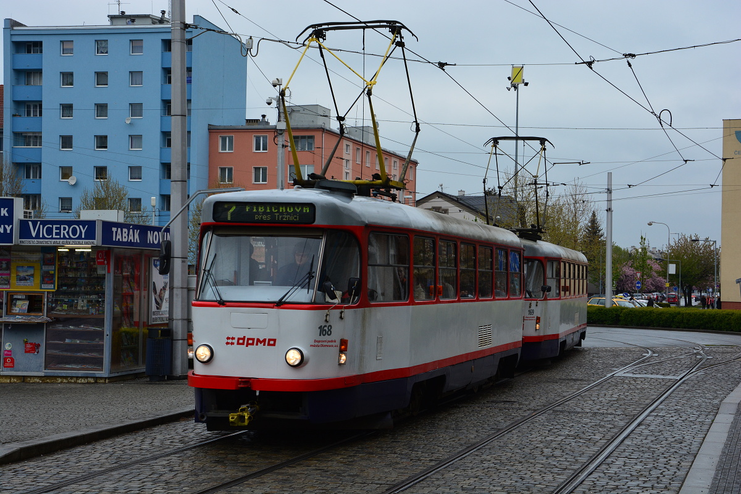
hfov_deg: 29.9
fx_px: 1389
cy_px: 247
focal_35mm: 68
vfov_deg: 20.2
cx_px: 370
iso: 400
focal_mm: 45
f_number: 9
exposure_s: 1/250
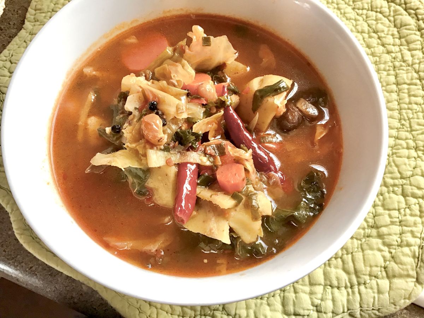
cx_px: 212
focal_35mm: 31
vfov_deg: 45.4
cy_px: 159
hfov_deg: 58.4
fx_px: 380
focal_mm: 3.3
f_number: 2.4
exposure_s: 1/30
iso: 40
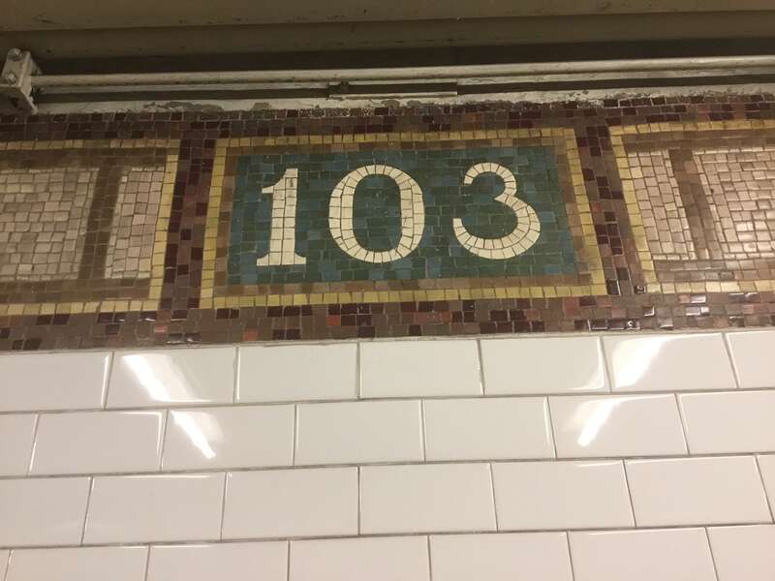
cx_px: 388
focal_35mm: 31
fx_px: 694
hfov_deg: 58.4
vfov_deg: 45.4
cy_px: 290
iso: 125
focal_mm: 3.3
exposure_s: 1/30
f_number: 2.4
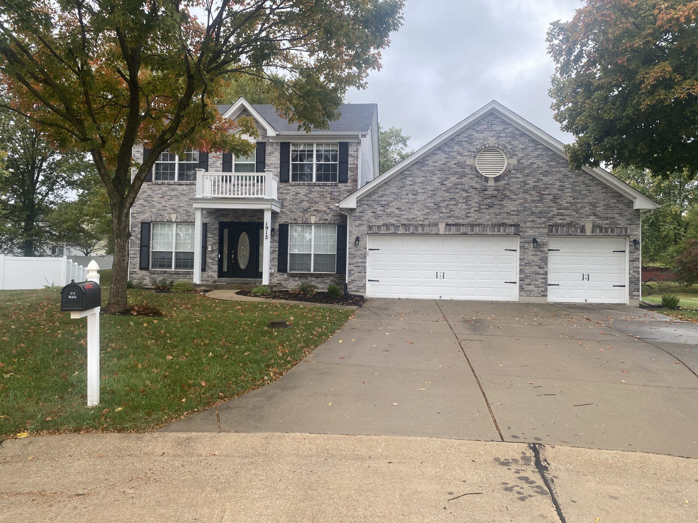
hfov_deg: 67.3
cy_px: 262
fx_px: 524
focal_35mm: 26
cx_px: 349
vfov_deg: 53.1
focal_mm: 4.25
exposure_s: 1/129
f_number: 1.8
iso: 32
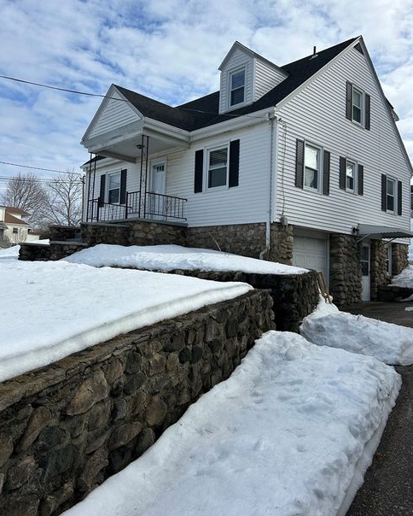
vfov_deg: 62.0
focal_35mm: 28
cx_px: 210
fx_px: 427
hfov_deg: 51.6
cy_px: 233
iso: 50
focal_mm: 5.7
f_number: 1.5
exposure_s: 1/6211
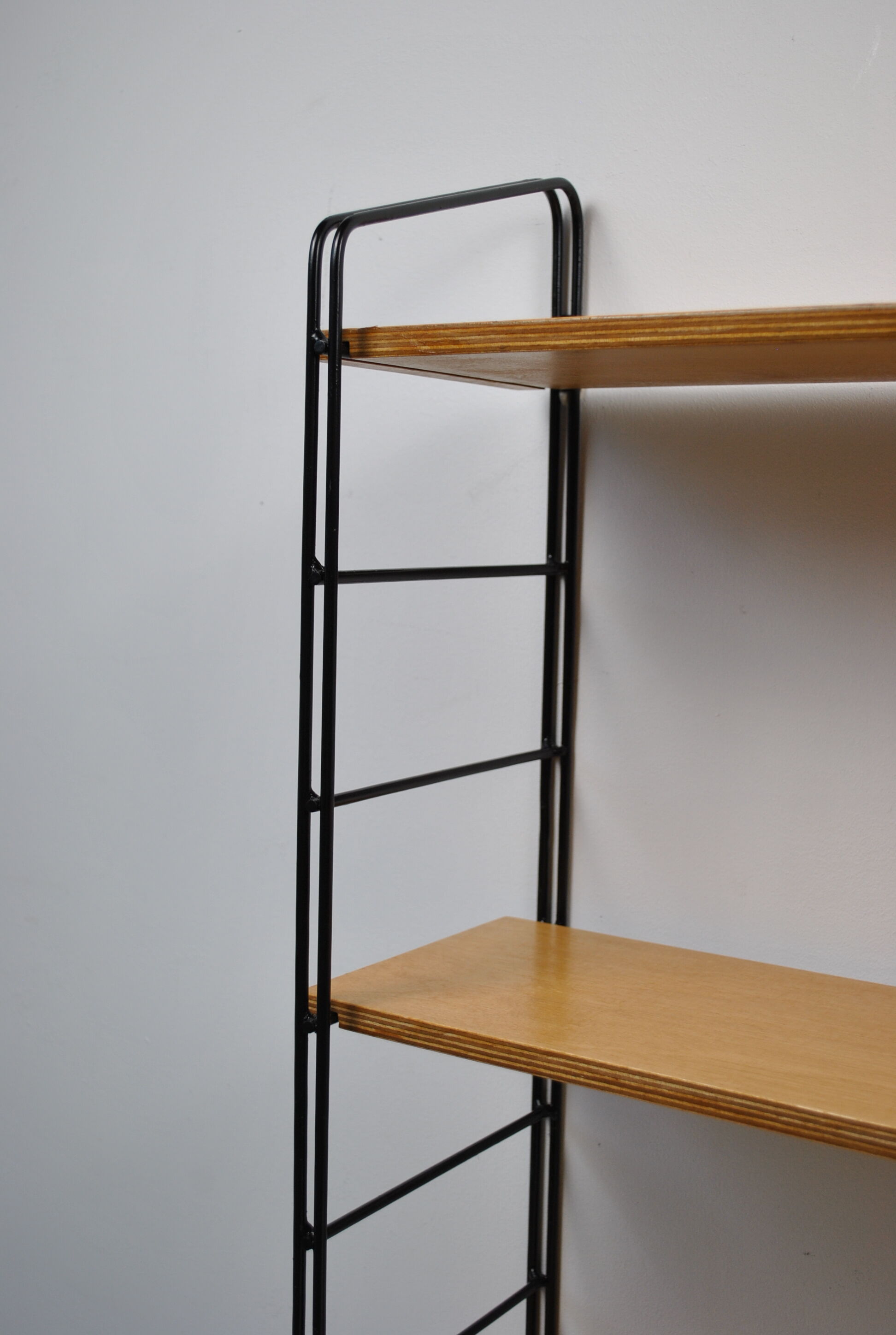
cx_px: 448
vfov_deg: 43.5
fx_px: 1672
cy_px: 668
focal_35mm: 45
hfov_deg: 30.0
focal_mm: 30
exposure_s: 1/40
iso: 200
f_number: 5
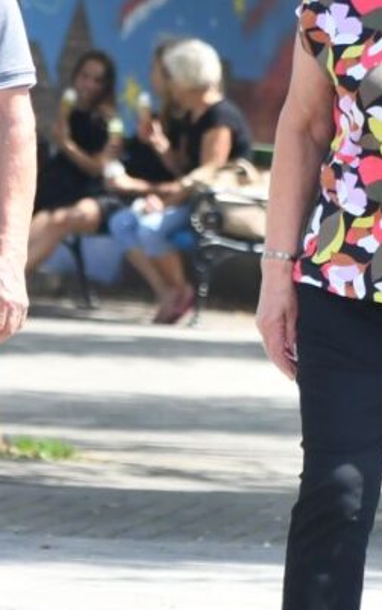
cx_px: -52
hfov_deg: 2.4
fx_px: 9241
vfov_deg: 3.8
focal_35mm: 555
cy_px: 271
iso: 500
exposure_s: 1/1600
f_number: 4.8
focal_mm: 116
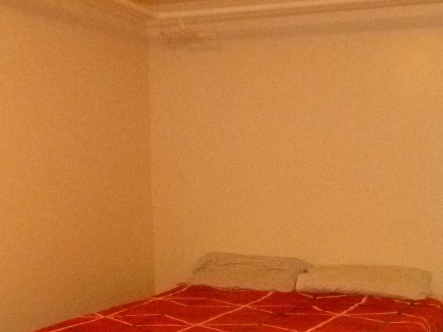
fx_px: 730
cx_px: 228
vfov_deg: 24.7
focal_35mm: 57
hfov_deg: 33.8
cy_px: 314
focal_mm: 5
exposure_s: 1/30
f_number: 3.3
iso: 1600
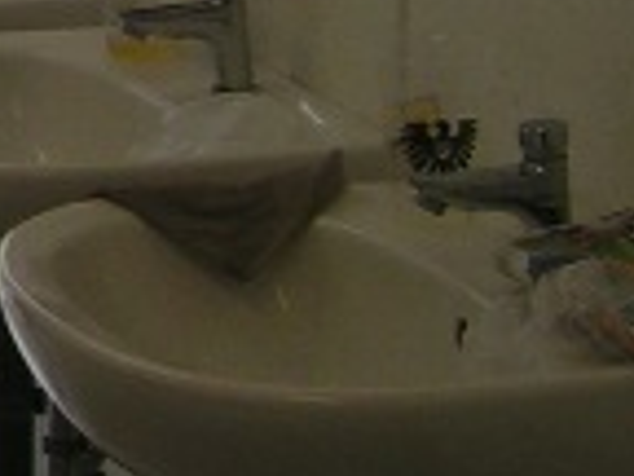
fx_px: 3865
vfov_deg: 6.9
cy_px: -229
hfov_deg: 8.4
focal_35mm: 211
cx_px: -1030
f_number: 4
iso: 50
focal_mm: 5.8
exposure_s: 1/100
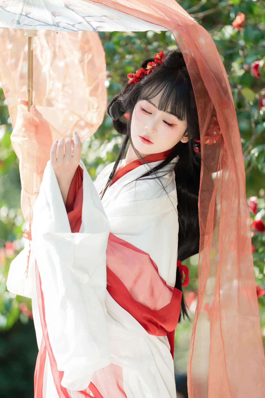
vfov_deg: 11.4
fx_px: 1987
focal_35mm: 180
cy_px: 199
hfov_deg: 7.6
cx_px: 132
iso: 160
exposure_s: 1/400
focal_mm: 180
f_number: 2.8
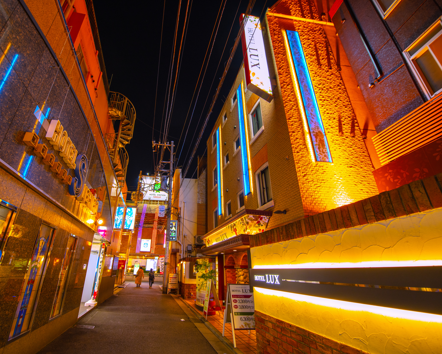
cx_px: 188
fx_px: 209
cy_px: 178
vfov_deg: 80.4
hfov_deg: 92.4
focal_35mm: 16
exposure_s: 1/13
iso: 320
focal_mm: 14
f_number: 3.5
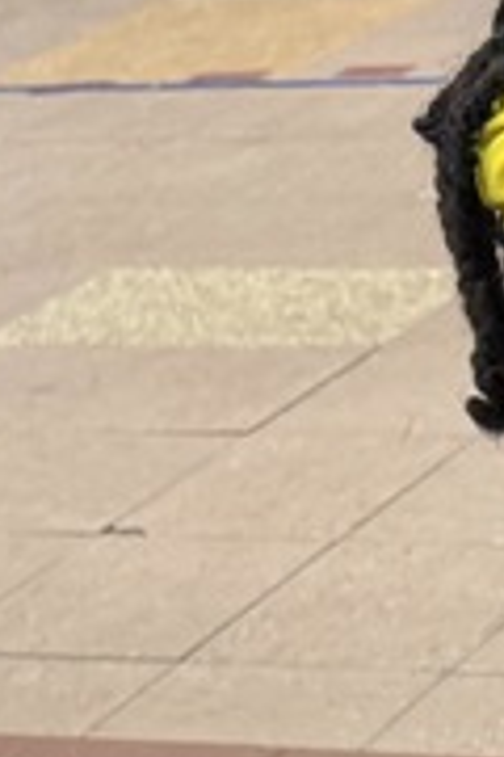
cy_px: 1459
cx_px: 1352
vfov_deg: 12.8
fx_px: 2982
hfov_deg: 8.5
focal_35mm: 142
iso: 125
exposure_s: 1/60
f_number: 1.78
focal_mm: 6.76
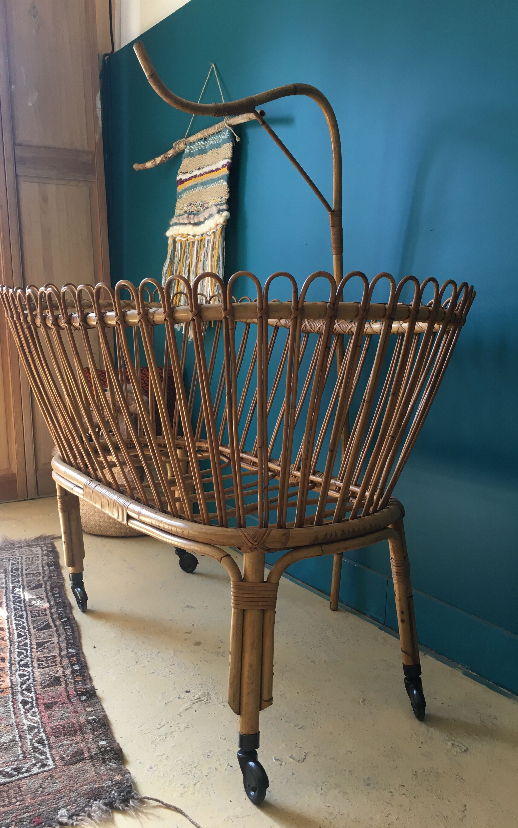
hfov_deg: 40.6
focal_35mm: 31
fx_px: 700
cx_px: 257
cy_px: 416
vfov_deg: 61.2
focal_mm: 4.15
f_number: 2.2
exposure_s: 1/33
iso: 32
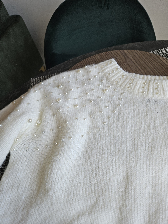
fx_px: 149
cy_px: 112
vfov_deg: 73.9
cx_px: 84
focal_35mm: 23
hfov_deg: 58.9
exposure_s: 1/180
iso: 80
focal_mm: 5.4
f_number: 1.8
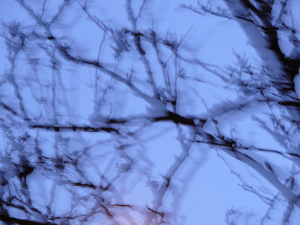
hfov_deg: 7.5
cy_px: 112
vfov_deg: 5.7
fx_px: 2279
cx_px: 150
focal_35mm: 263
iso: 100
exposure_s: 1/2
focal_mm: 49.8
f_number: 4
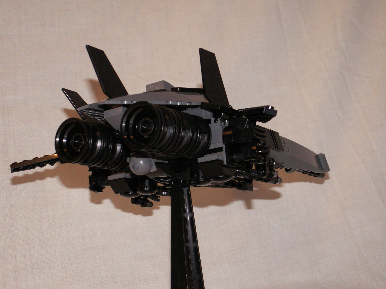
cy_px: 144
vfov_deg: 23.7
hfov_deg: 31.2
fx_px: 691
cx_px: 193
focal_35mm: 62
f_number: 3.2
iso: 160
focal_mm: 10.26
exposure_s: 1/40
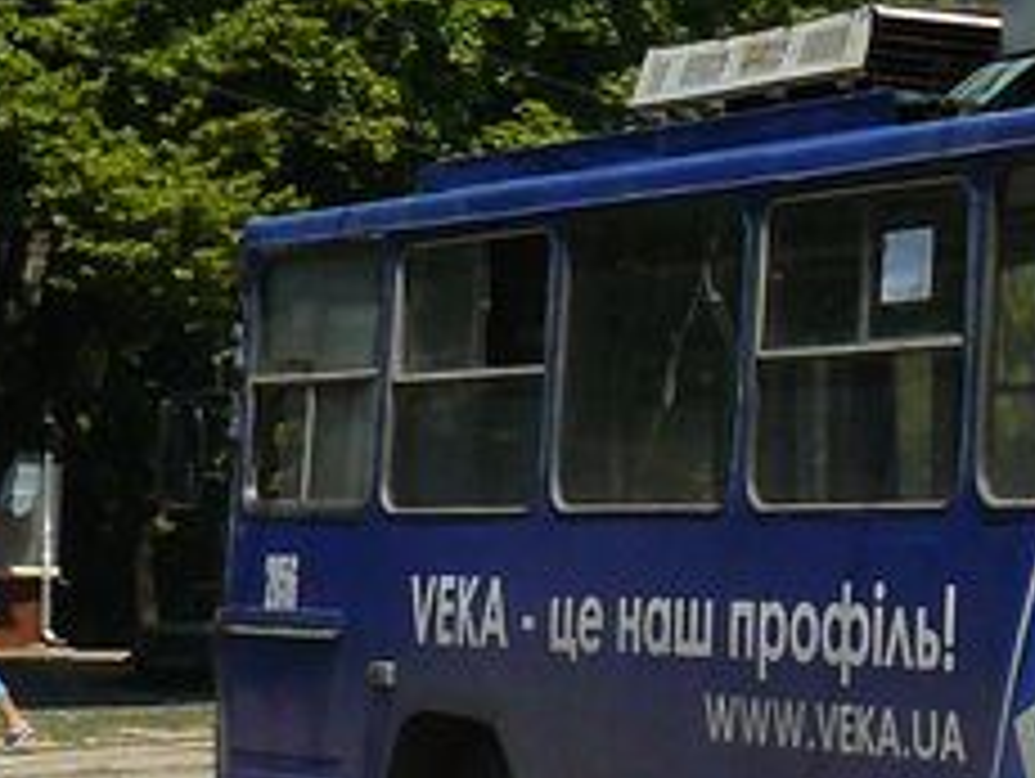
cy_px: -81
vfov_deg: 9.2
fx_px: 4789
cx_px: 1588
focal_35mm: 160
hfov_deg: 11.8
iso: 200
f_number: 4.5
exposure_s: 1/1000
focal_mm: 6
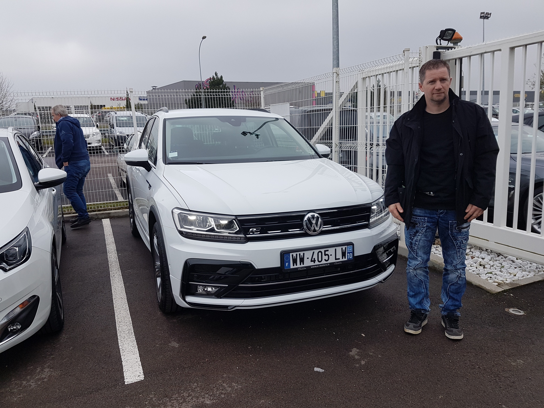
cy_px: 204
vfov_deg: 53.1
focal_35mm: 26
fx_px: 409
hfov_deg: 67.3
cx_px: 272
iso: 40
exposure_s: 1/534
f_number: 1.7
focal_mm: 4.2
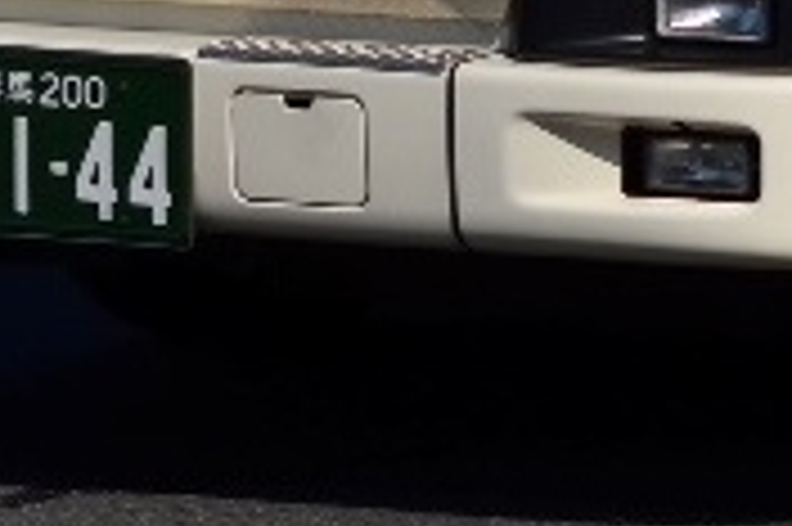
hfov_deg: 5.0
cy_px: -780
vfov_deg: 3.3
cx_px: 1350
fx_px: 9011
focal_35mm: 410
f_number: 5
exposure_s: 1/1600
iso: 125
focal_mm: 50
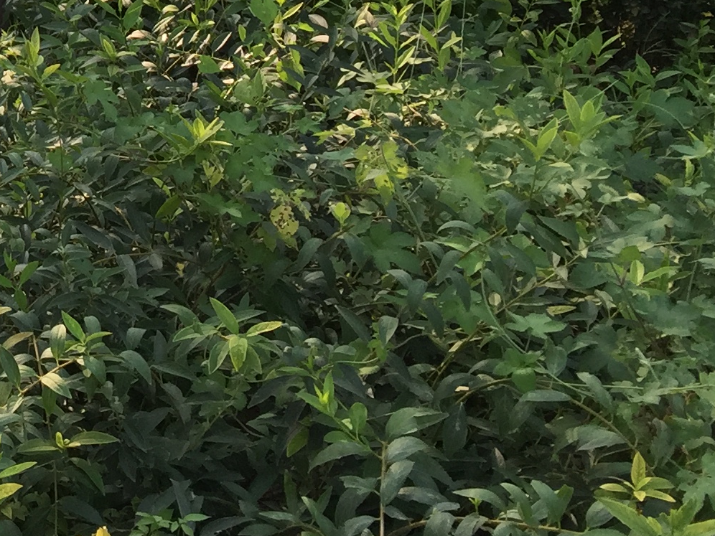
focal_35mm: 95
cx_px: -301
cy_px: -336
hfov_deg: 18.7
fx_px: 1962
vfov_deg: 14.2
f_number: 2.2
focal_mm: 4.15
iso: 32
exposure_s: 1/439
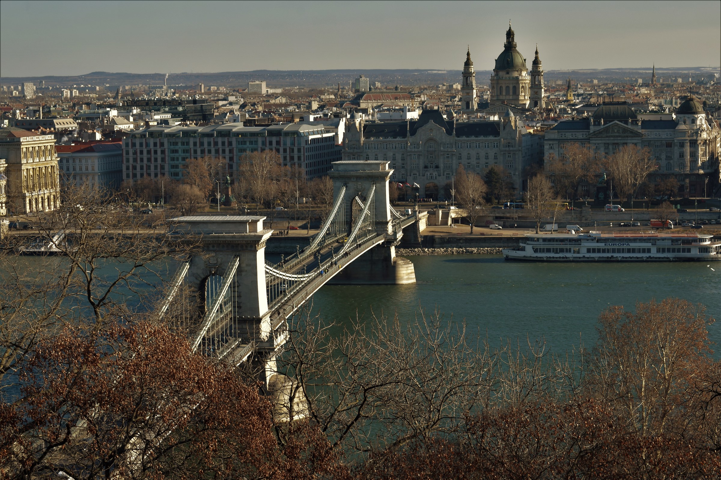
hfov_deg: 24.6
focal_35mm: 82
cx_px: 360
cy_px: 240
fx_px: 1652
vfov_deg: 16.6
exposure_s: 1/100
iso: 100
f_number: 9
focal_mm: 55
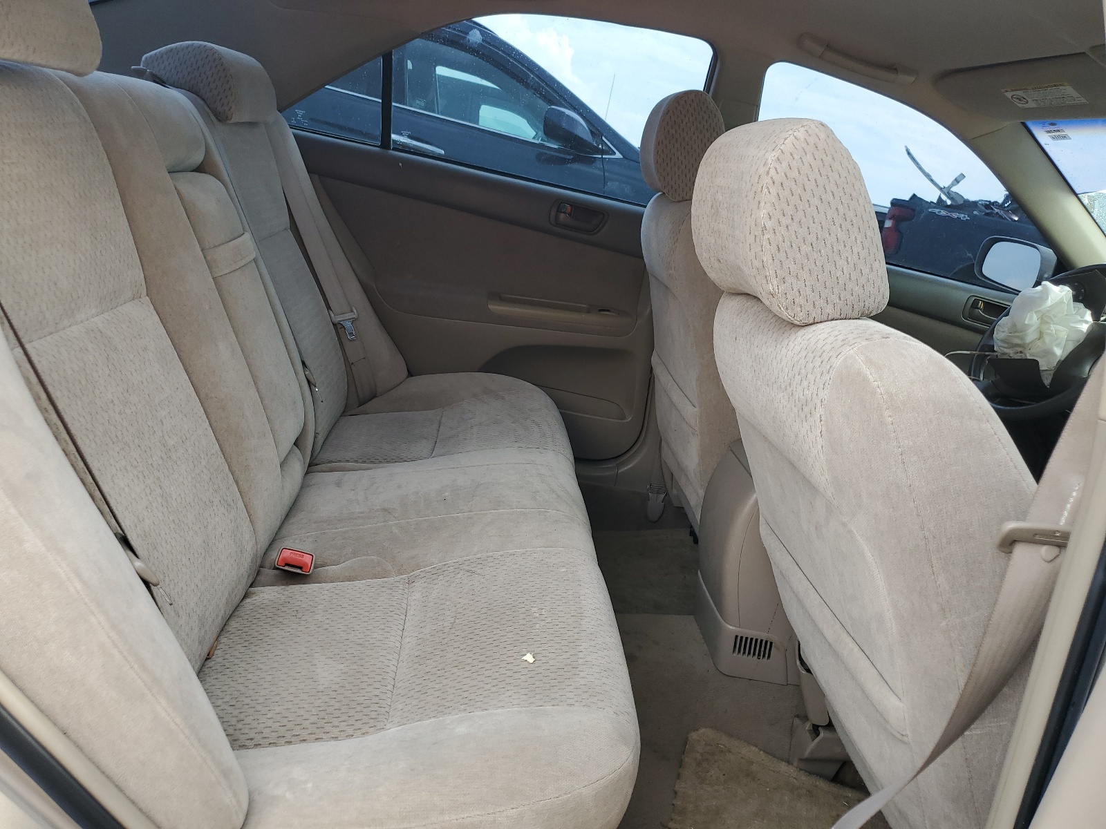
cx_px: 553
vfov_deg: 53.1
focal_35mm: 26
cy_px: 414
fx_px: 831
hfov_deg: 67.3
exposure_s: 1/156
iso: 50
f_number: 1.5
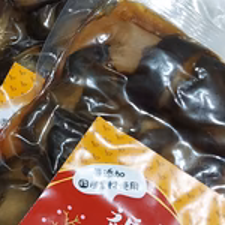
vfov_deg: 29.1
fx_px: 434
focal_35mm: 59
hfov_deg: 27.6
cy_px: 117
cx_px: 6
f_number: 2
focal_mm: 4.6
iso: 400
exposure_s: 1/50
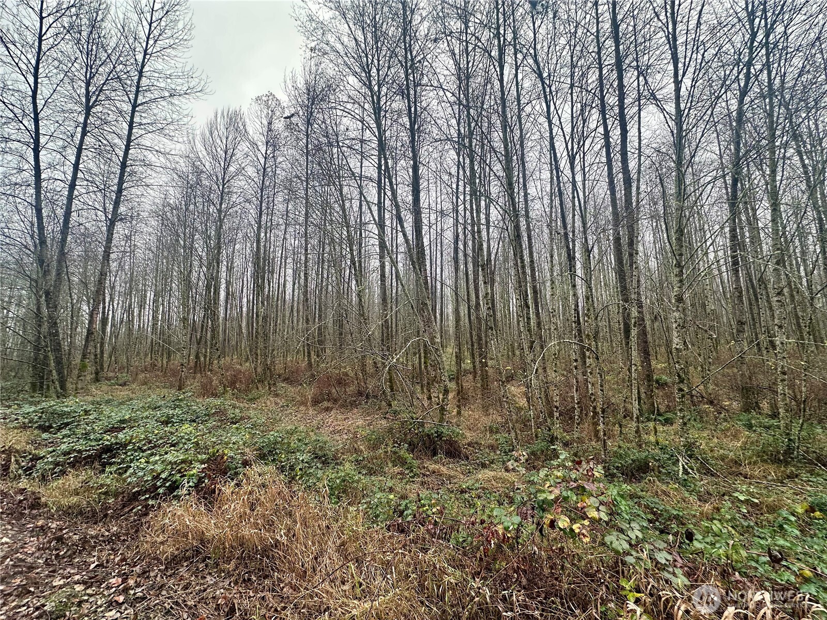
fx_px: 334
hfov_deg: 102.1
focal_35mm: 14
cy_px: 310
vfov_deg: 85.7
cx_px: 414
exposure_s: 1/99
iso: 40
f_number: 2.2
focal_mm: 2.22
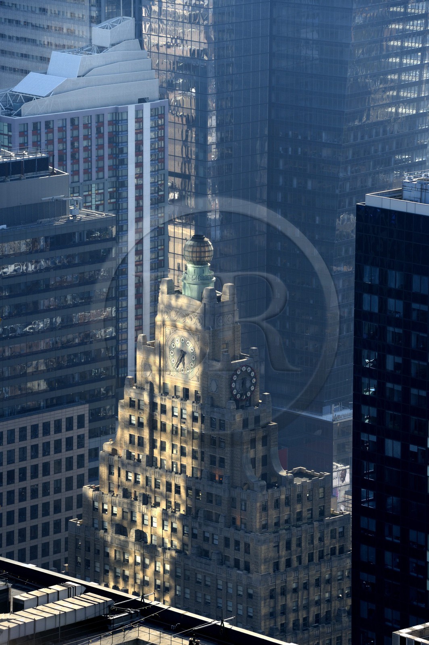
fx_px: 3581
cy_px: 322
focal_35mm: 200
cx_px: 214
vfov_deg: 10.3
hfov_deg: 6.9
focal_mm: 200
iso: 400
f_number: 9
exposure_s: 1/400
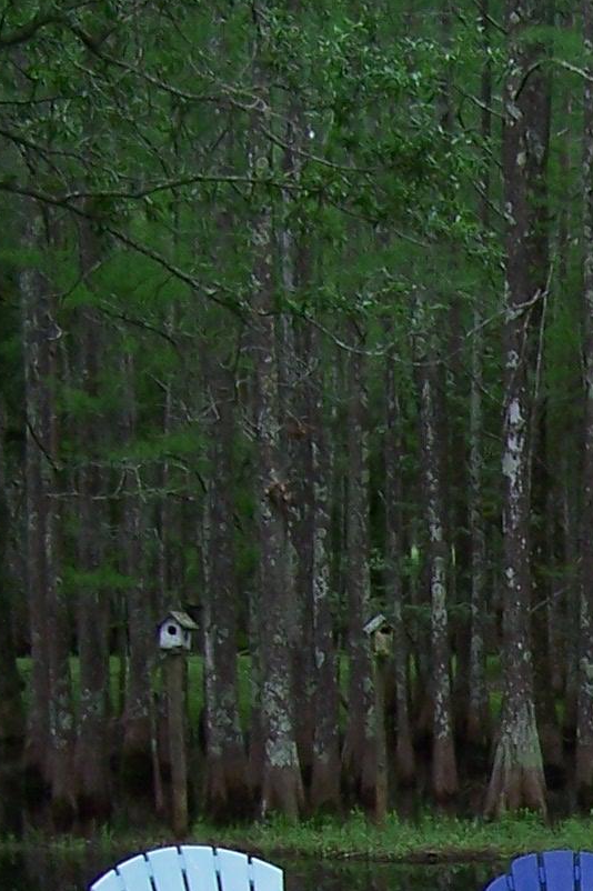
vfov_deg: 15.6
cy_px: 1044
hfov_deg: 10.2
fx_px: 3140
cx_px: 1078
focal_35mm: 127
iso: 80
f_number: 2.8
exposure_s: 1/320
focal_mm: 6.3
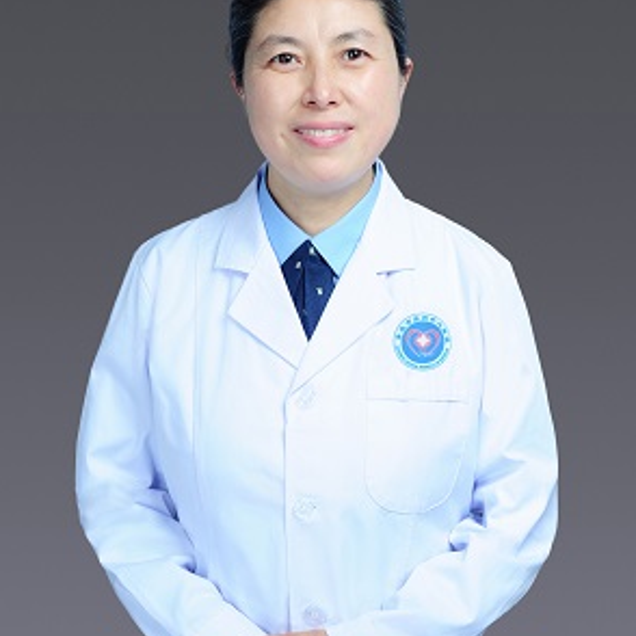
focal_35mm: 65
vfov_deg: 26.5
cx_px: 318
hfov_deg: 26.5
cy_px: 357
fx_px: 1351
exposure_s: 1/160
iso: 200
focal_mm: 50
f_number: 9
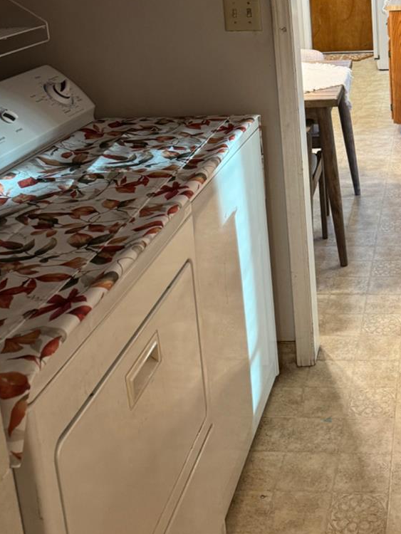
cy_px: 107
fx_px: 741
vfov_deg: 38.2
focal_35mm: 48
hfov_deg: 29.0
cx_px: 368
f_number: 1.78
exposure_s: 1/60
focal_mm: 6.76
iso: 320
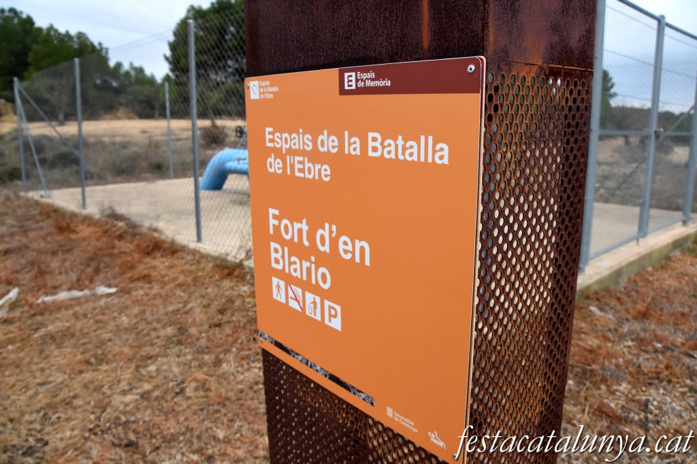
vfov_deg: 47.9
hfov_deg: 67.4
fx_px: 523
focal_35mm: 27
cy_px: 232
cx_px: 348
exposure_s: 1/250
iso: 800
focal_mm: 18
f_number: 6.3
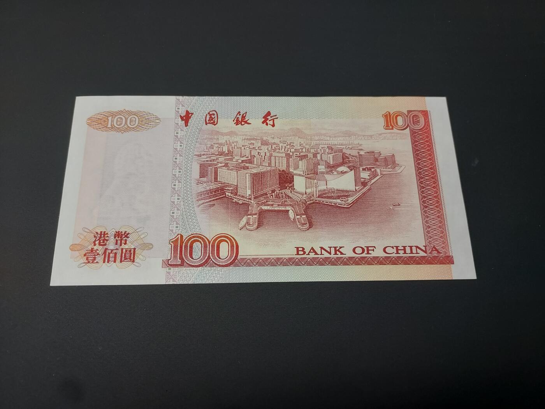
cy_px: 204
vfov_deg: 56.8
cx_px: 272
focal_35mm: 24
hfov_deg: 71.6
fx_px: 378
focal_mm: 4.6
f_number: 1.8
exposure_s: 1/50
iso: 64
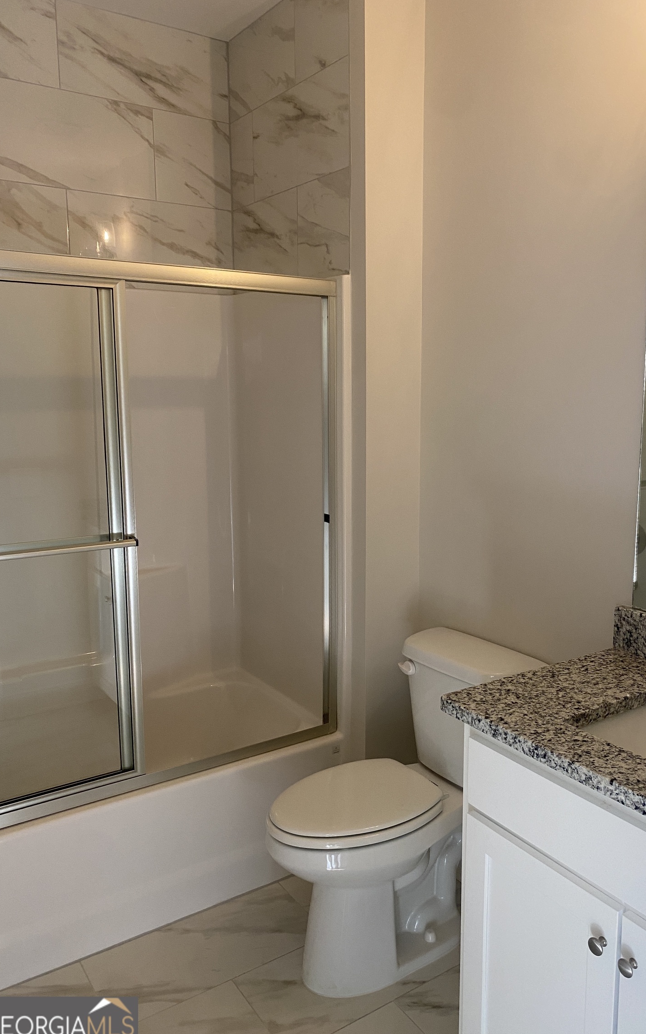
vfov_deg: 66.5
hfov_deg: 44.4
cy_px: 524
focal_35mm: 28
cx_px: 375
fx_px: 789
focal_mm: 4.25
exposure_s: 1/60
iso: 100
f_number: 1.8
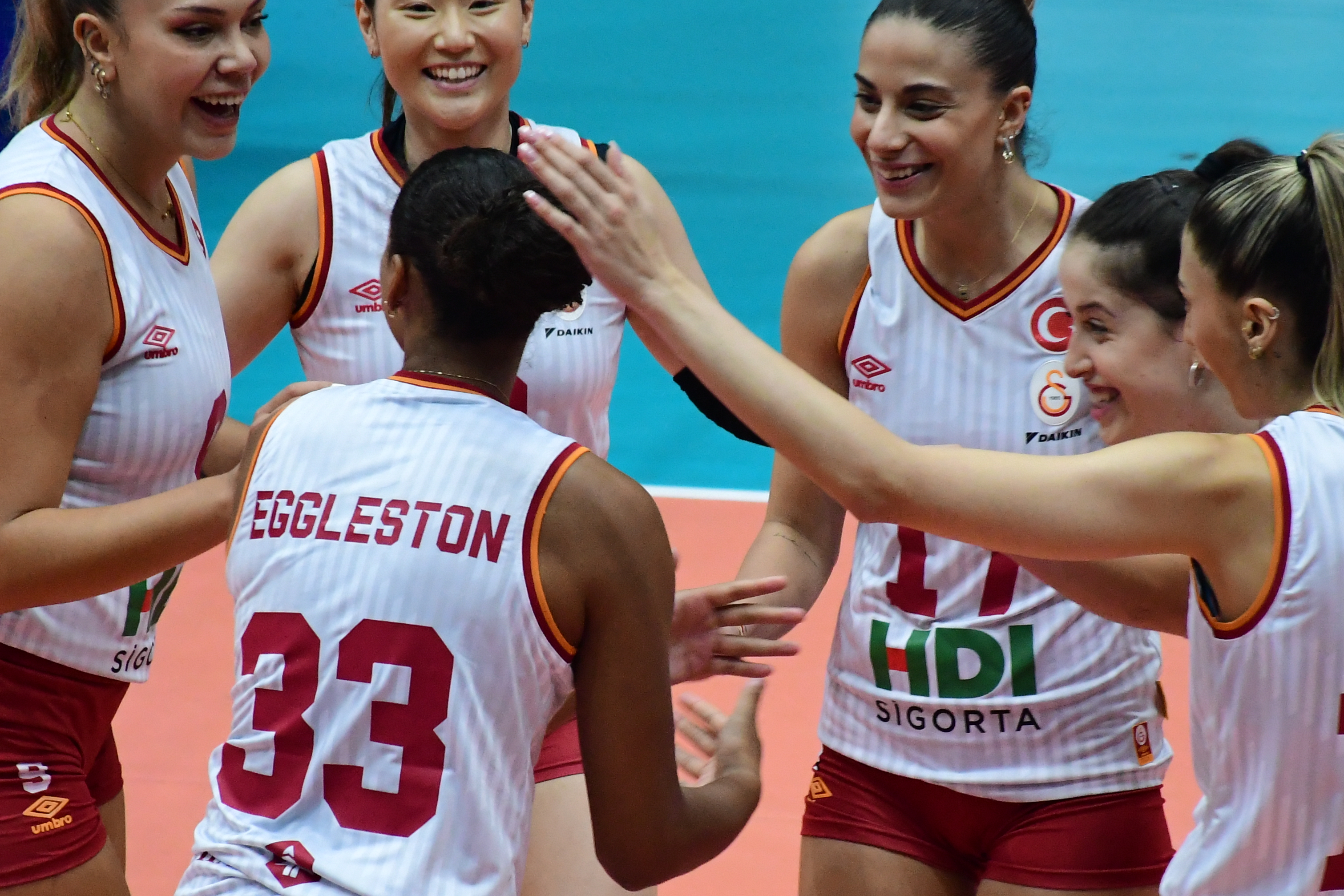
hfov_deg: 5.3
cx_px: 755
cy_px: 540
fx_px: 14447
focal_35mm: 387
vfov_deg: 3.6
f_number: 5.6
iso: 3200
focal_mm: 140
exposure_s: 1/250
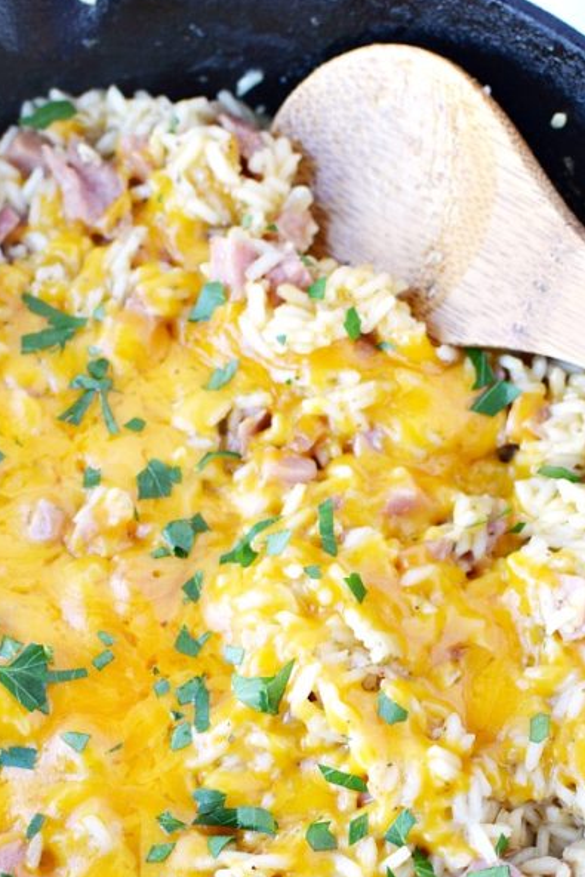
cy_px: 656
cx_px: 320
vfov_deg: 25.1
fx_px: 1943
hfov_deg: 17.1
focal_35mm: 80
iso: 400
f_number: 4
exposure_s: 1/60
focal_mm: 35
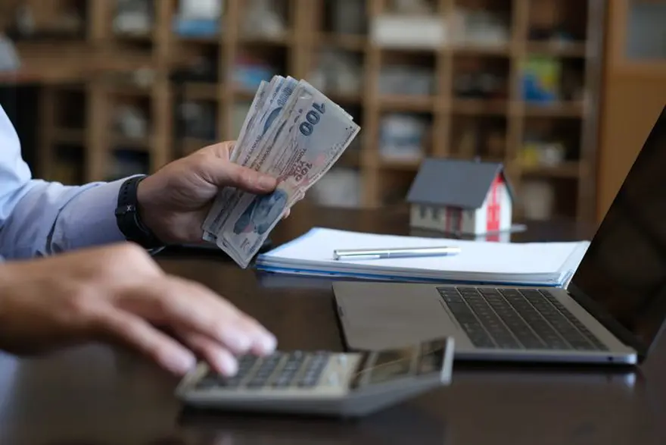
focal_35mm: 84
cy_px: 222
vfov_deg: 16.3
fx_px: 1554
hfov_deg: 24.2
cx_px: 333
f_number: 2.8
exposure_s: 1/30
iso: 250
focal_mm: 56
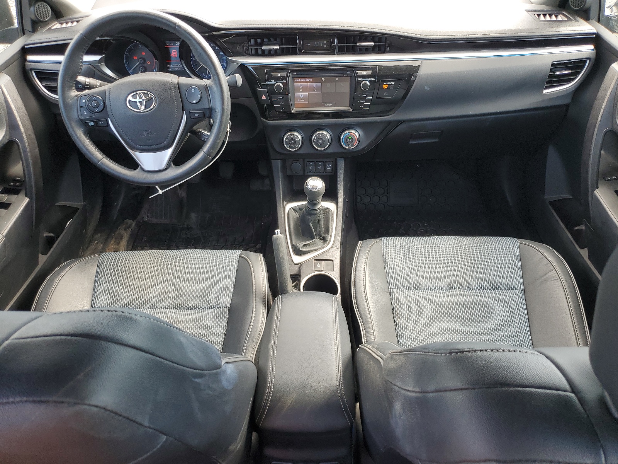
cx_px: 309
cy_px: 232
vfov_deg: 53.1
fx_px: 464
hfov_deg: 67.3
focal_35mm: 26
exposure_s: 1/132
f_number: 1.5
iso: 50
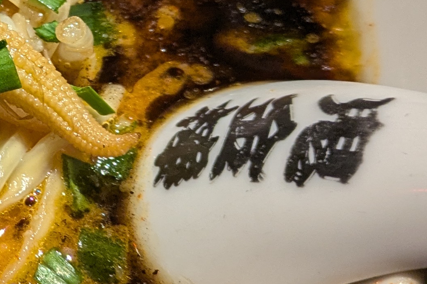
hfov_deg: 16.7
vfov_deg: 11.8
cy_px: 4
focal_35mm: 115
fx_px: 1364
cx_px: -143
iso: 50
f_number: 1.89
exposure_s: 1/100
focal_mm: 5.43
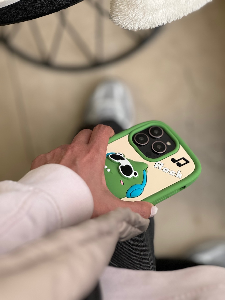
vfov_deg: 25.3
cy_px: 150
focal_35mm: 77
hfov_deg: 19.1
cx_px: 112
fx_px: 667
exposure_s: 1/99
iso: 200
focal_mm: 9
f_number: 2.8
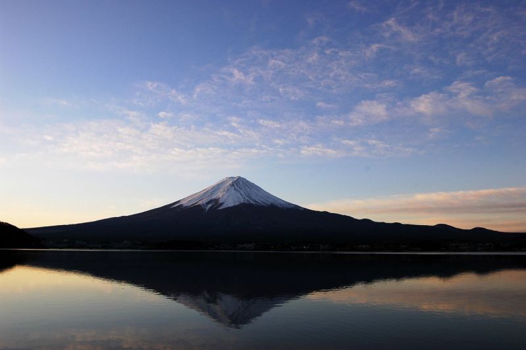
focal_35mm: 32
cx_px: 263
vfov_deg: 41.6
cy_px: 175
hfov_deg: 59.5
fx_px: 460
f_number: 9.5
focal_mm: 21
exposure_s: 1/90
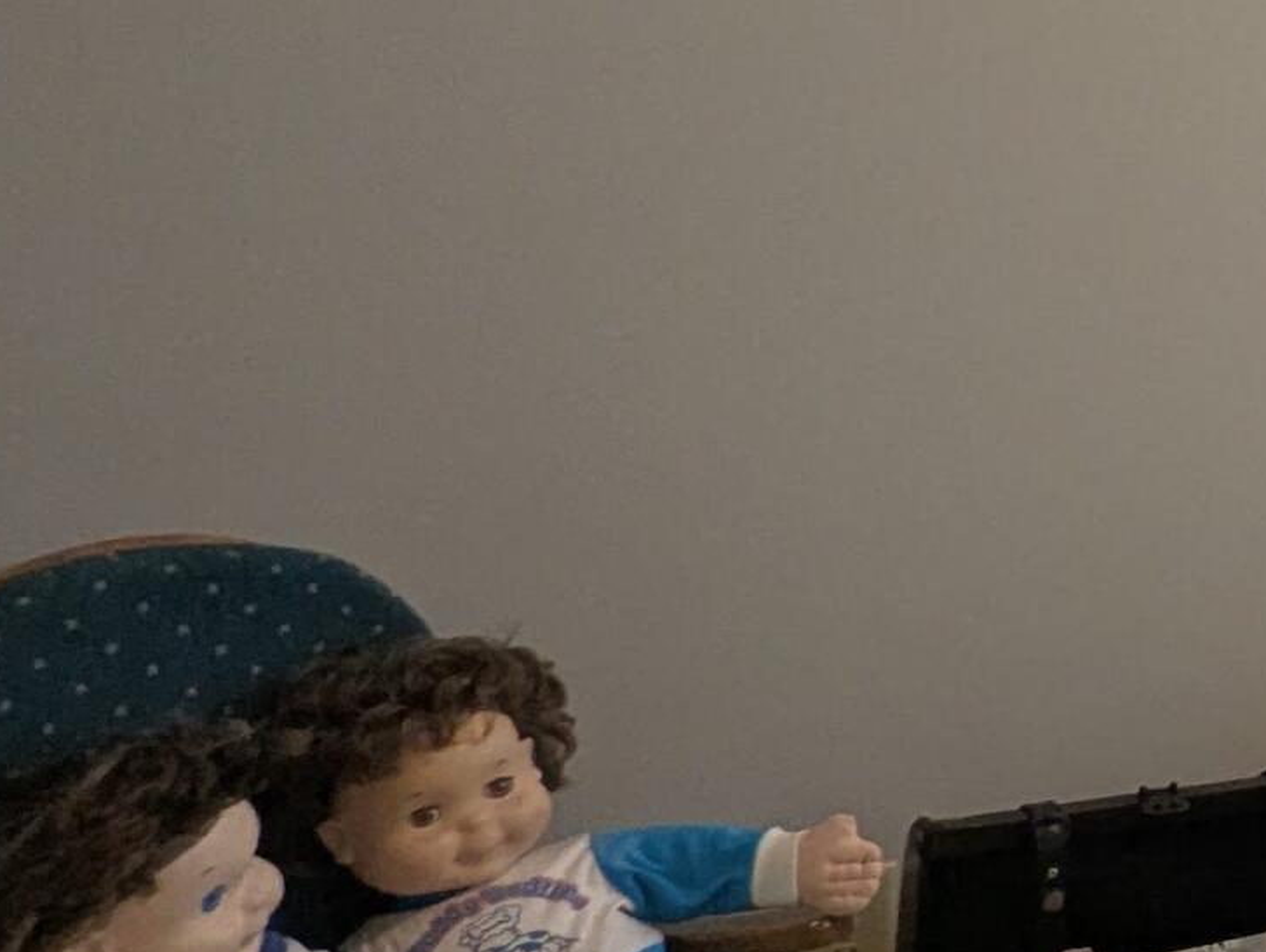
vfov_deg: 21.6
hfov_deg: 19.3
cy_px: 42
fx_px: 2417
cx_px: 2452
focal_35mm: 66
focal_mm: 2.35
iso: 42
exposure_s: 1/60
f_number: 2.2
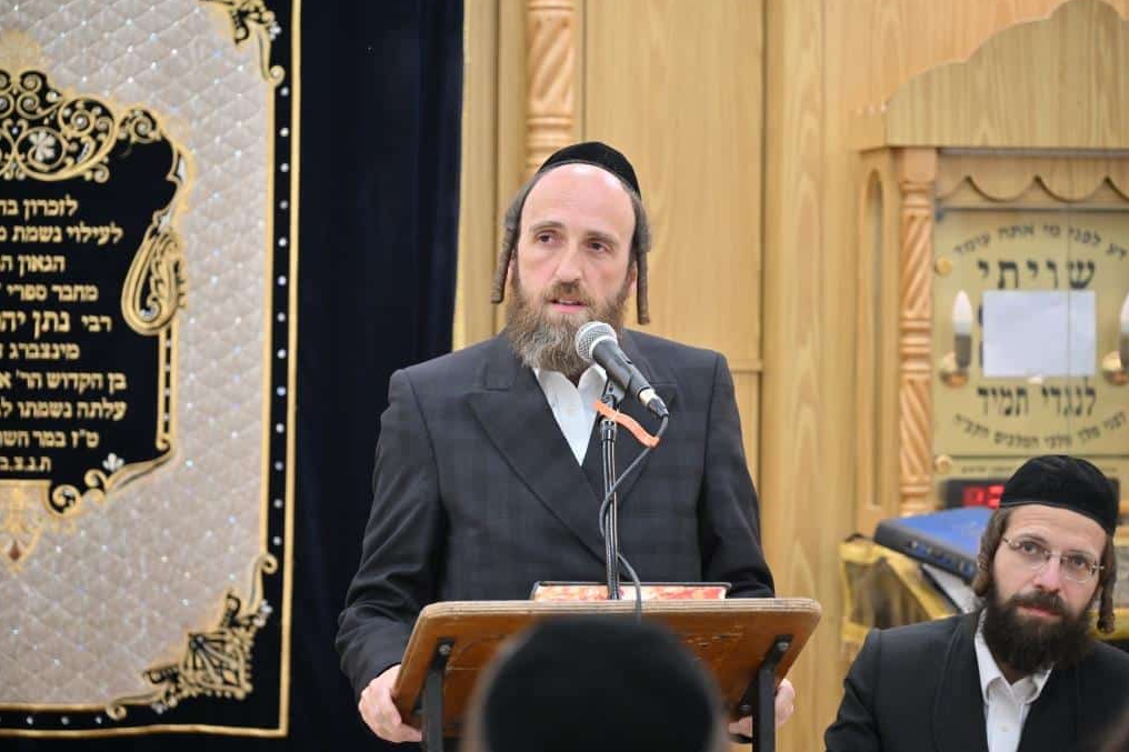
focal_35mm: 121
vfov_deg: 11.3
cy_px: 374
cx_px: 561
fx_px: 3794
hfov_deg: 16.9
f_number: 4
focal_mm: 120
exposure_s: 1/200
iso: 800
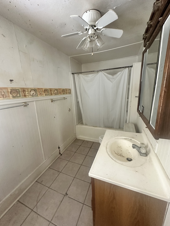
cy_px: 113
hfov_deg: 85.7
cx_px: 85
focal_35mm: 14
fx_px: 92
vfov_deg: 102.1
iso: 640
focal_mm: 2.22
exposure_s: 1/60
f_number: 2.2
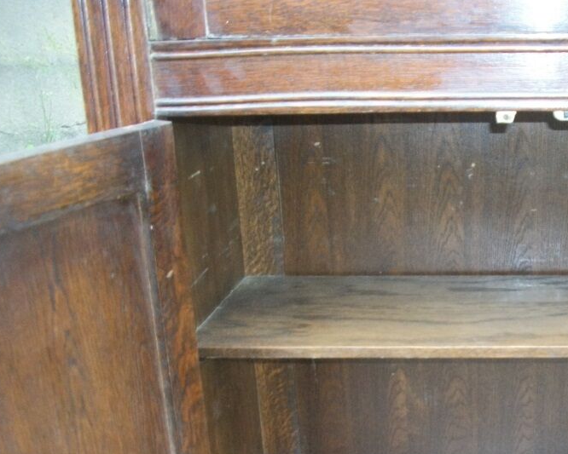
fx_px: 1009
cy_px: 394
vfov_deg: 24.8
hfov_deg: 30.2
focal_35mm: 60
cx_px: 506
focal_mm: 5.7
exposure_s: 1/50
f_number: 2.9
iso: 160
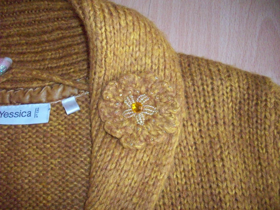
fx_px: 299
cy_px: 105
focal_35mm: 37
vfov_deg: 38.7
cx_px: 140
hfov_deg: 50.1
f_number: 2.8
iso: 400
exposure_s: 1/45
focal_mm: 6.2
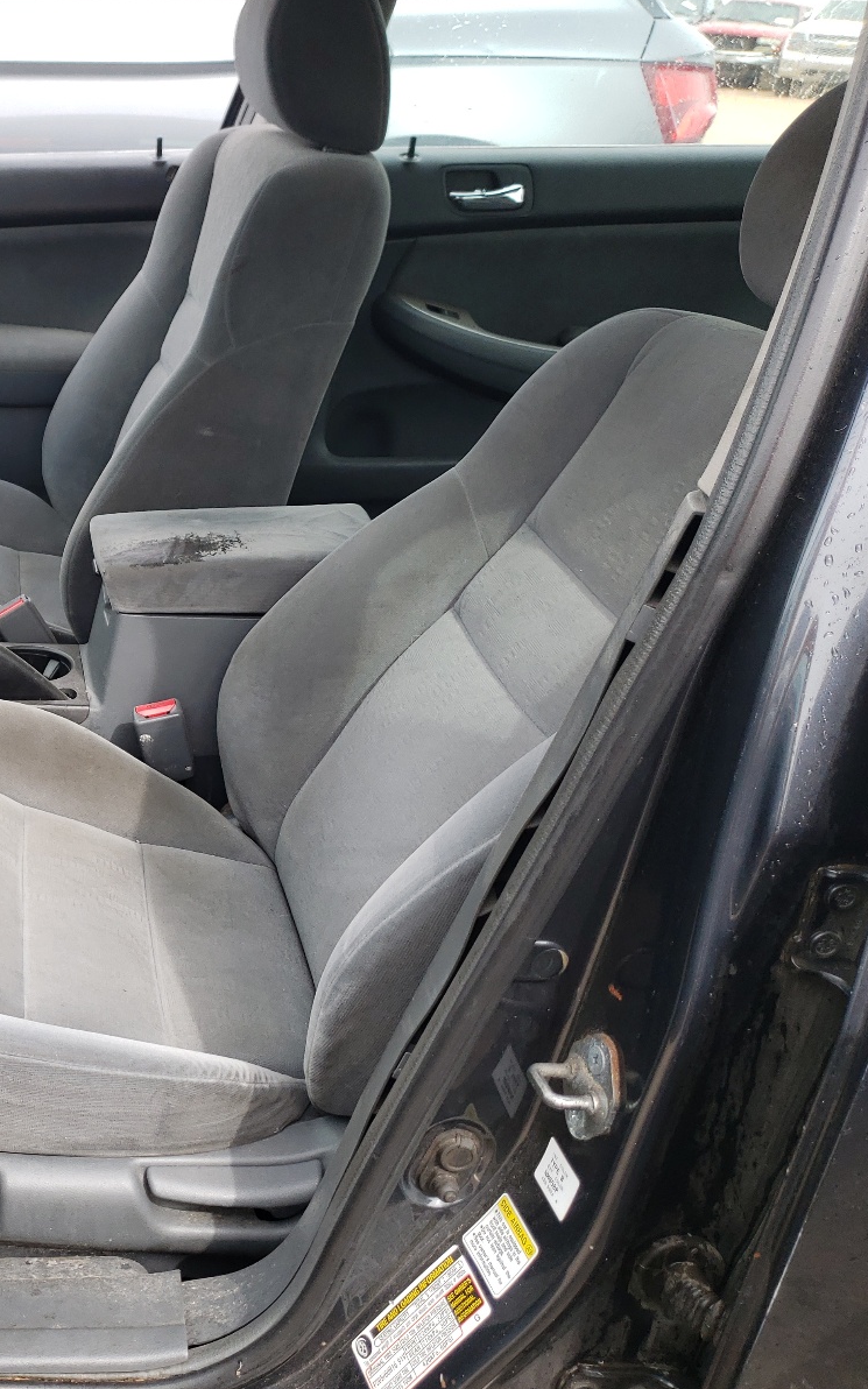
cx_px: -21
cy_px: 693
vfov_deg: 52.7
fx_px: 1400
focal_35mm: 37
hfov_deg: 31.5
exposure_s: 1/400
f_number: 1.5
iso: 50
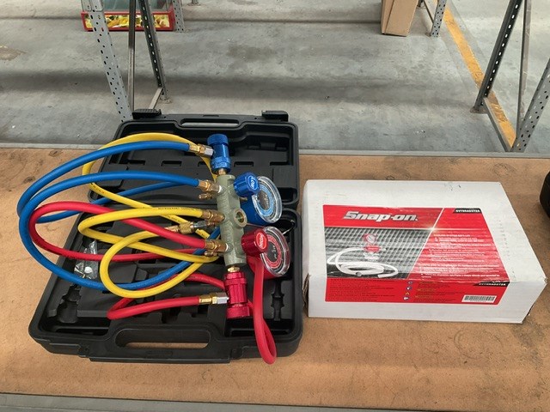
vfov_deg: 48.2
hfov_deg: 61.7
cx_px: 275
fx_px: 461
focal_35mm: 29
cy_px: 206
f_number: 1.8
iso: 50
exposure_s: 1/60
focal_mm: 3
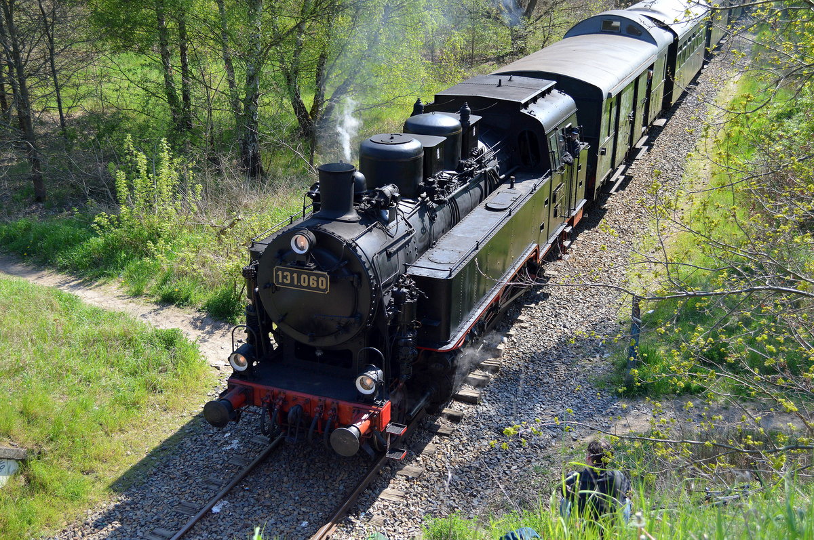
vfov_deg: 31.8
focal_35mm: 42
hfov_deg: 46.4
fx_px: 948
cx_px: 407
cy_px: 270
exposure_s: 1/800
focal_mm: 28
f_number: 4.5
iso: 400
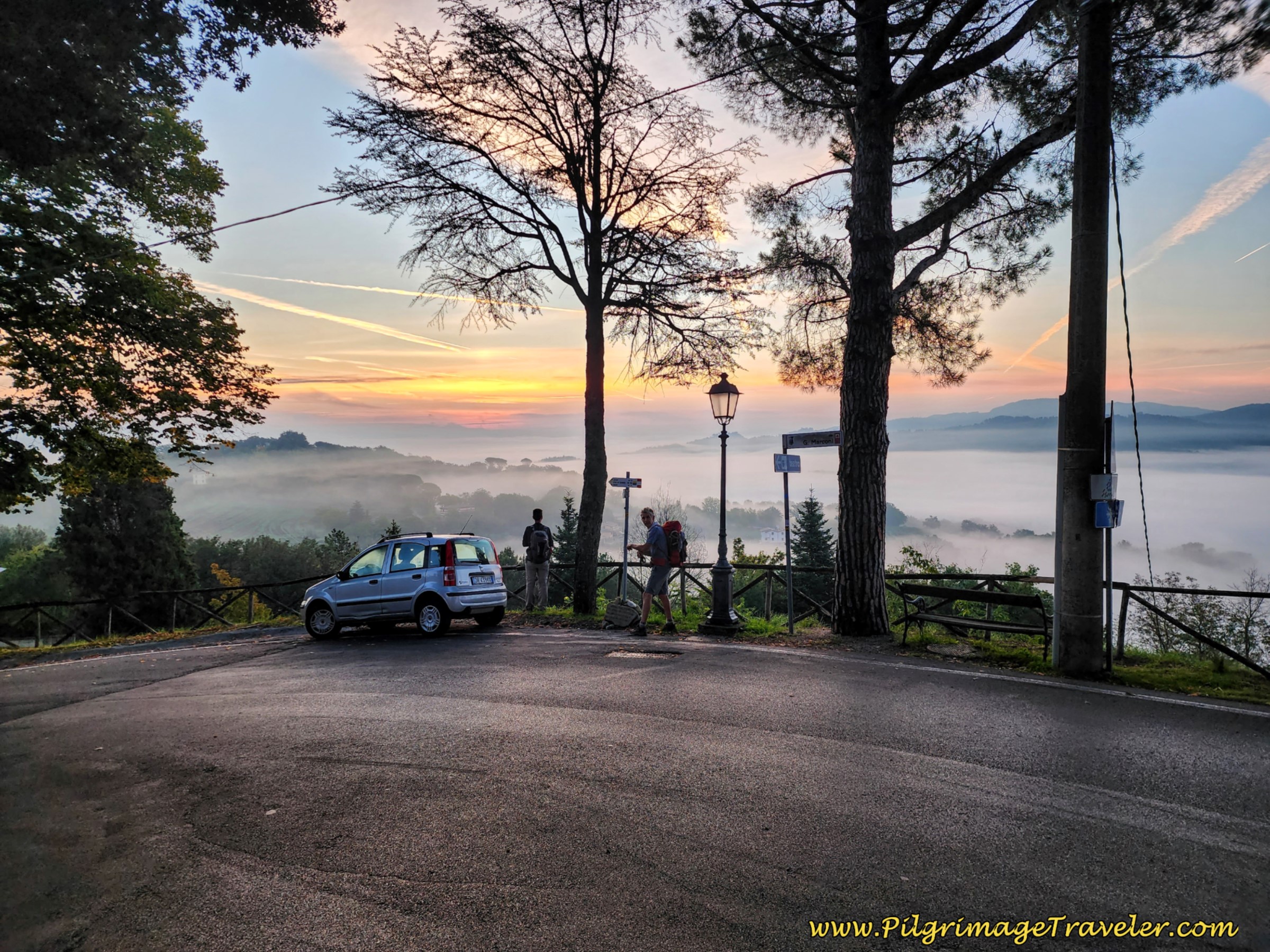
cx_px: 635
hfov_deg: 73.9
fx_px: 844
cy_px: 476
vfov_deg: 58.9
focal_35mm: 23
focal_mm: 6.4
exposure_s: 1/180
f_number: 1.8
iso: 64
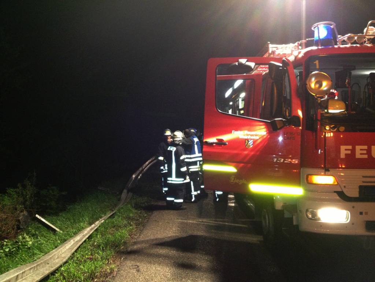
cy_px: 141
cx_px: 188
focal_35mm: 35
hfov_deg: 52.6
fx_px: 379
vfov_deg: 40.7
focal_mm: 4.28
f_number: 2.4
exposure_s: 1/20
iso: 320
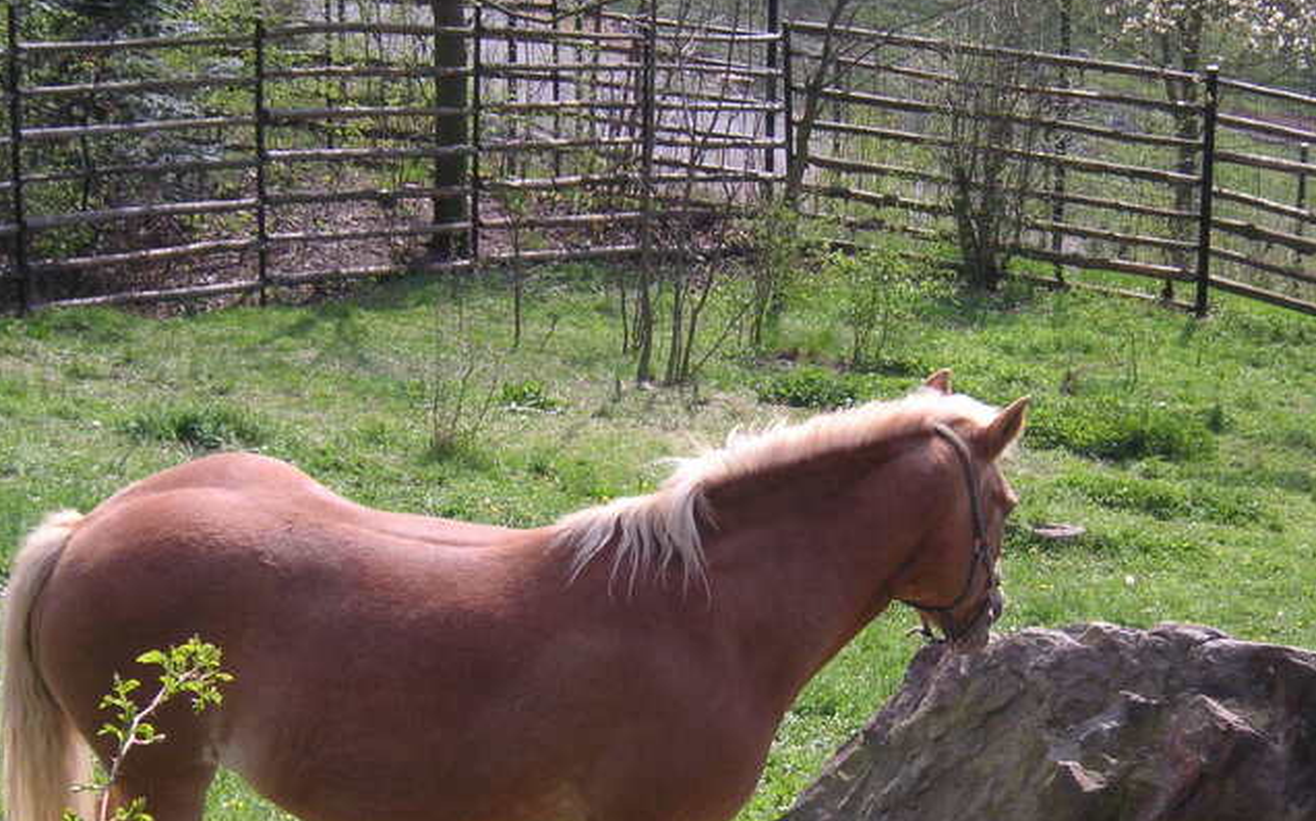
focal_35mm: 116
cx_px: 656
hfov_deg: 18.0
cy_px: 521
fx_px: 4159
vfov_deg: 11.3
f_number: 4.7
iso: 50
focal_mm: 14.4
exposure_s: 1/180
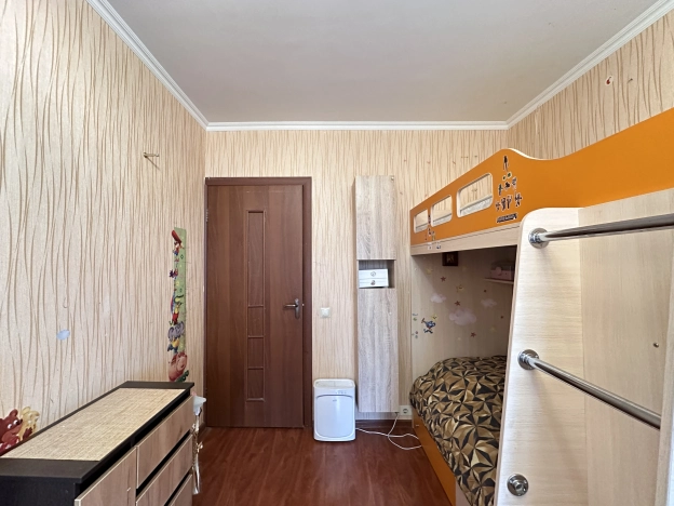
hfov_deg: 102.1
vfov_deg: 85.7
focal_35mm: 14
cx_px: 337
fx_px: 273
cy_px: 253
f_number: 2.2
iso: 800
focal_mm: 2.22
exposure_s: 1/34
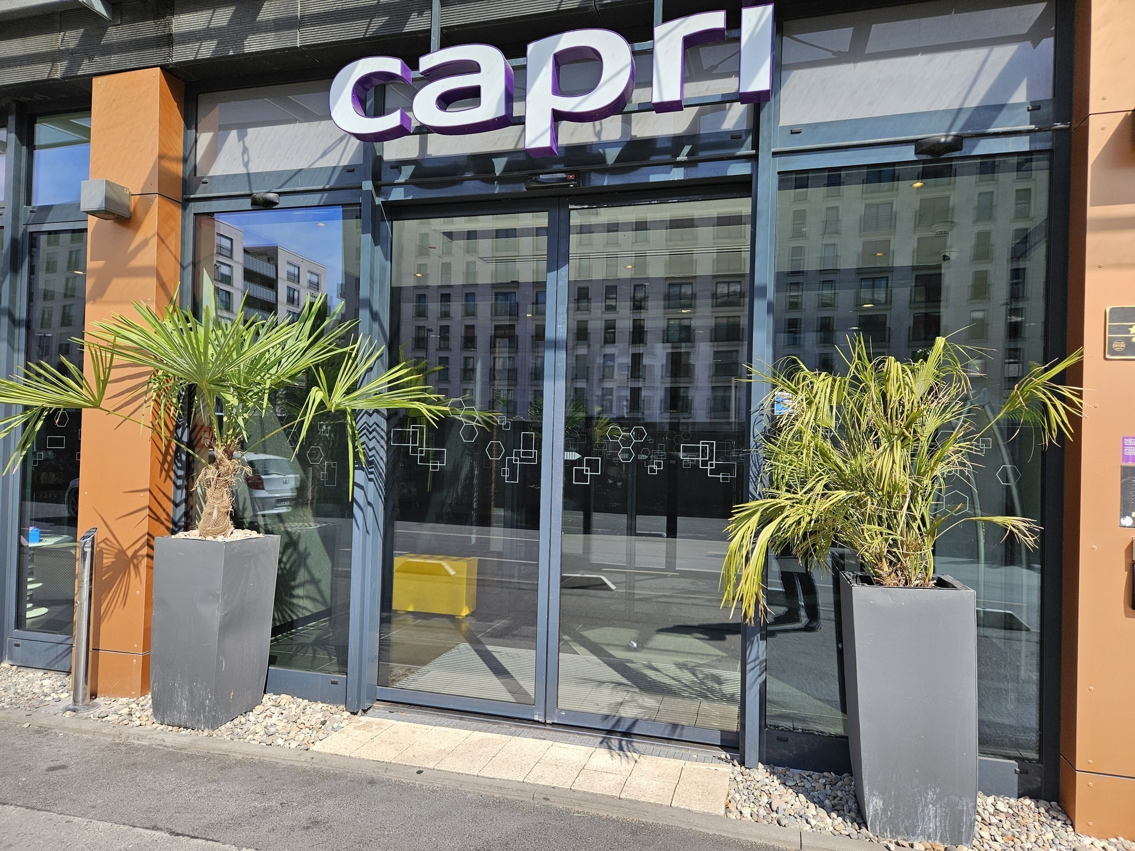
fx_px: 754
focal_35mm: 23
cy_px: 426
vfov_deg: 58.9
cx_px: 568
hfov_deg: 73.9
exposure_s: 1/1265
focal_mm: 5.4
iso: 40
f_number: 1.8
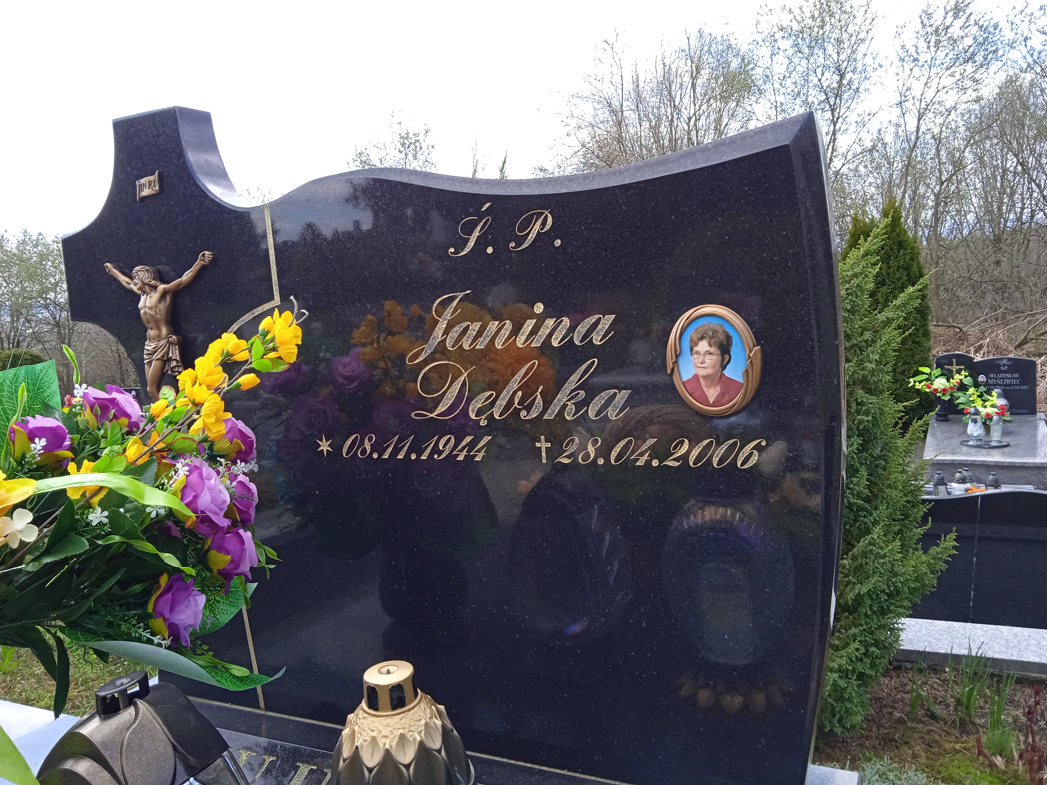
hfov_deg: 63.4
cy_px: 392
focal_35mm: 28
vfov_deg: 49.7
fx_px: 847
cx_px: 524
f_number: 2.2
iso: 115
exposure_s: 1/241
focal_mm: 3.43
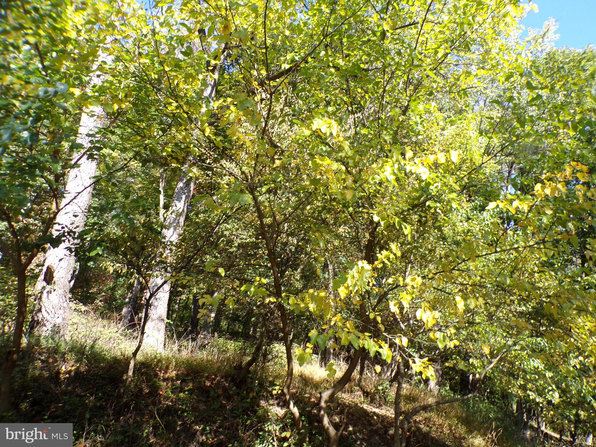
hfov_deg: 71.6
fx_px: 413
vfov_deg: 56.8
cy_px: 224
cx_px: 298
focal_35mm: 24
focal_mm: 4.3
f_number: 4.3
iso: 80
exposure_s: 1/110
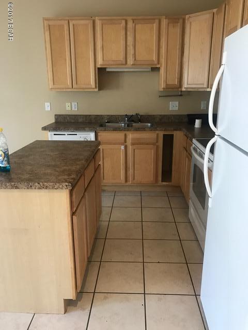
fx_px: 267
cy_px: 165
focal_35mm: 28
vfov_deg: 63.4
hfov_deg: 49.7
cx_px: 124
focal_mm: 3.99
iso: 40
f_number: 1.8
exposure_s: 1/15
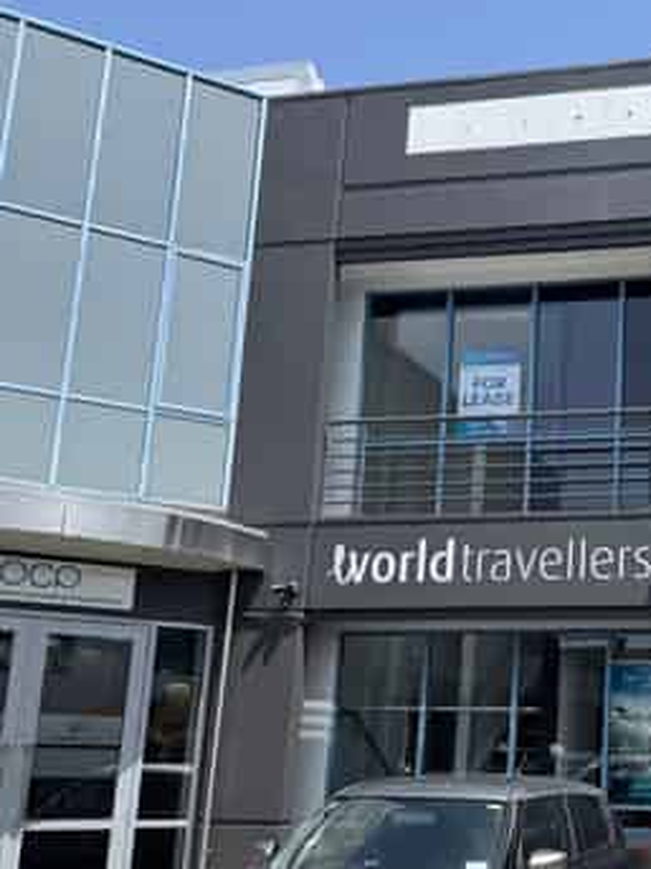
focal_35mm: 46
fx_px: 1154
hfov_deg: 29.2
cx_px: 671
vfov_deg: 41.1
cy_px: 521
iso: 80
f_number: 1.78
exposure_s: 1/2959
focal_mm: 6.76
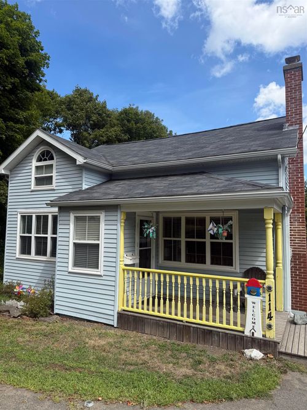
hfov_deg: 56.8
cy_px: 205
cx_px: 154
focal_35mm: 24
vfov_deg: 71.6
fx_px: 284
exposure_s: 1/2370
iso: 80
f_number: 1.78
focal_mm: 6.76
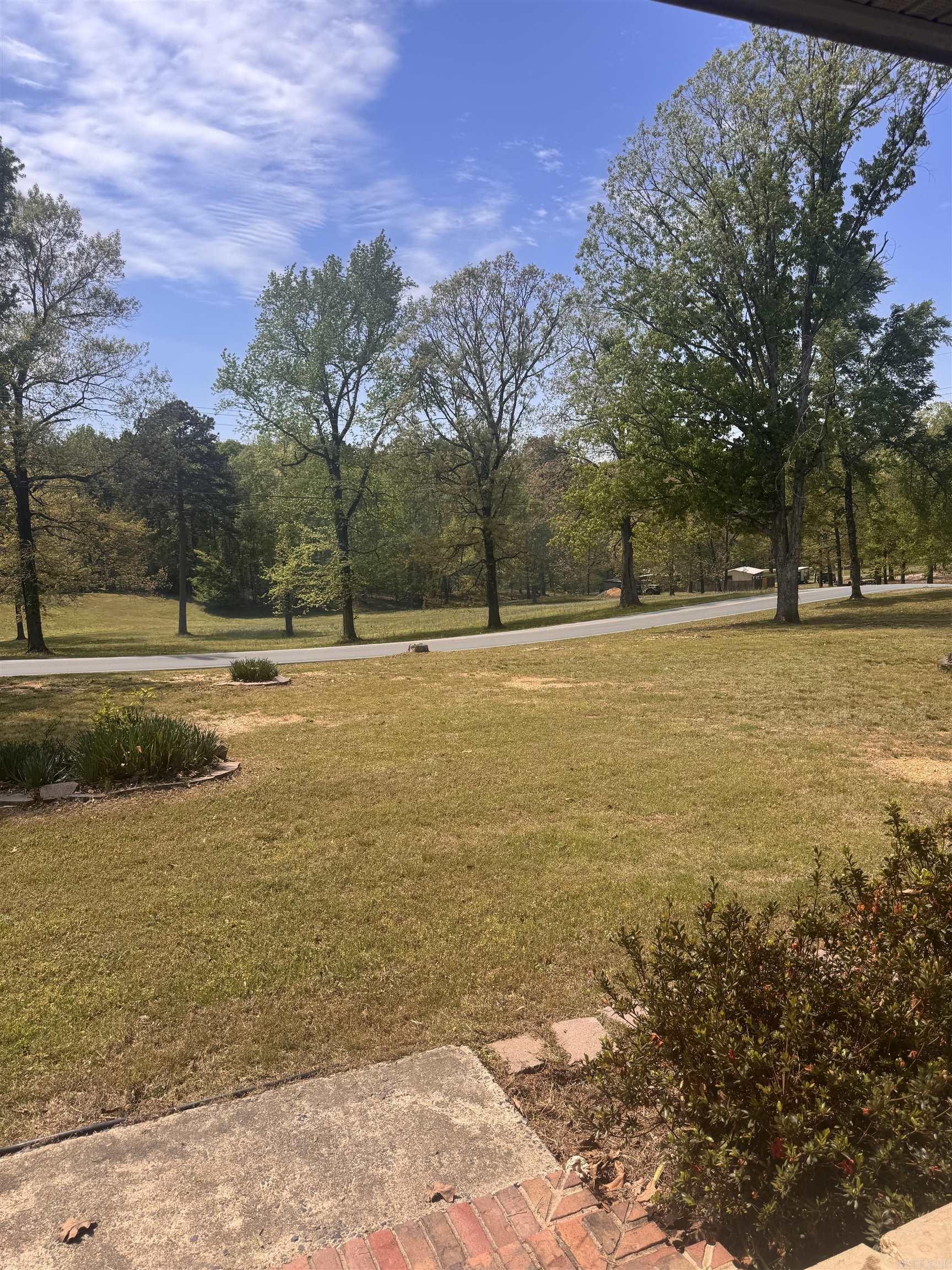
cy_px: 635
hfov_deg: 56.8
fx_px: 880
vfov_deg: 71.6
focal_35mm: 24
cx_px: 476
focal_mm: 6.76
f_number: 1.78
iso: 80
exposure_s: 1/3802
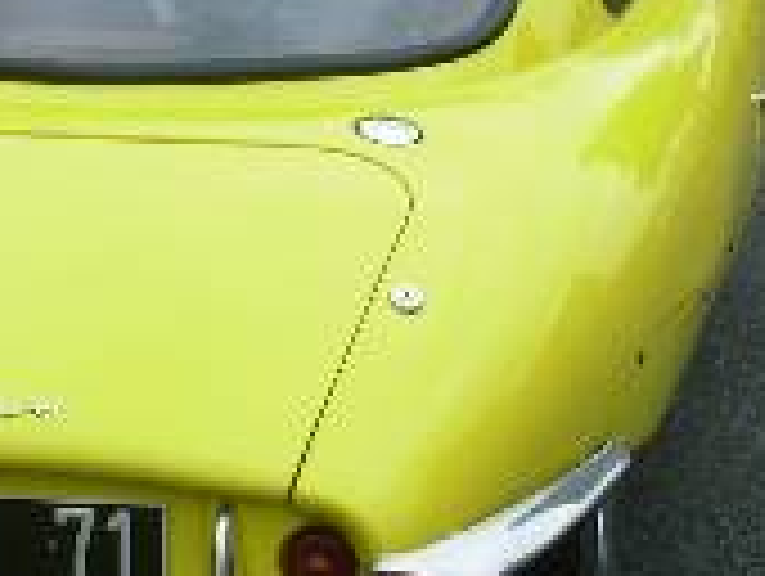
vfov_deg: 10.4
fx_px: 3165
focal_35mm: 143
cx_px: 176
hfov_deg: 13.7
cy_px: 360
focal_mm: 6.3
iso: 50
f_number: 2.9
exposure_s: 1/497
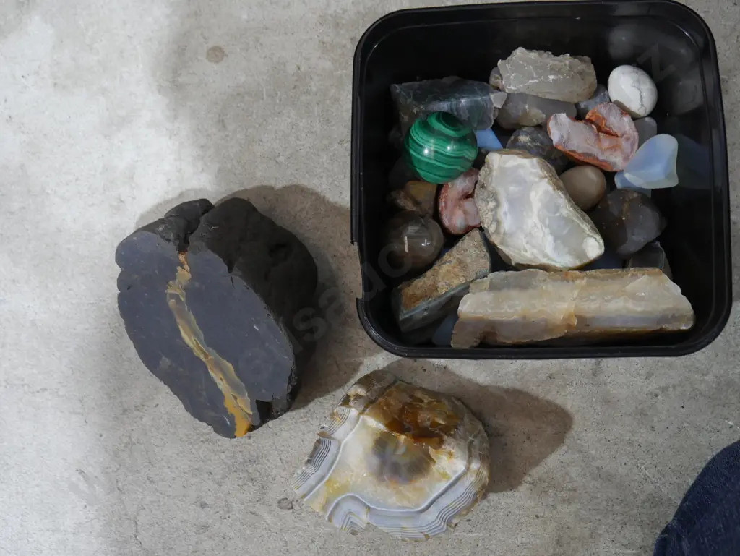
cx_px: 370
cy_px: 278
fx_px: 855
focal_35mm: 40
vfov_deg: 36.0
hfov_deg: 46.8
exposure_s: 1/60
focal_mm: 20
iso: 800
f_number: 4.4
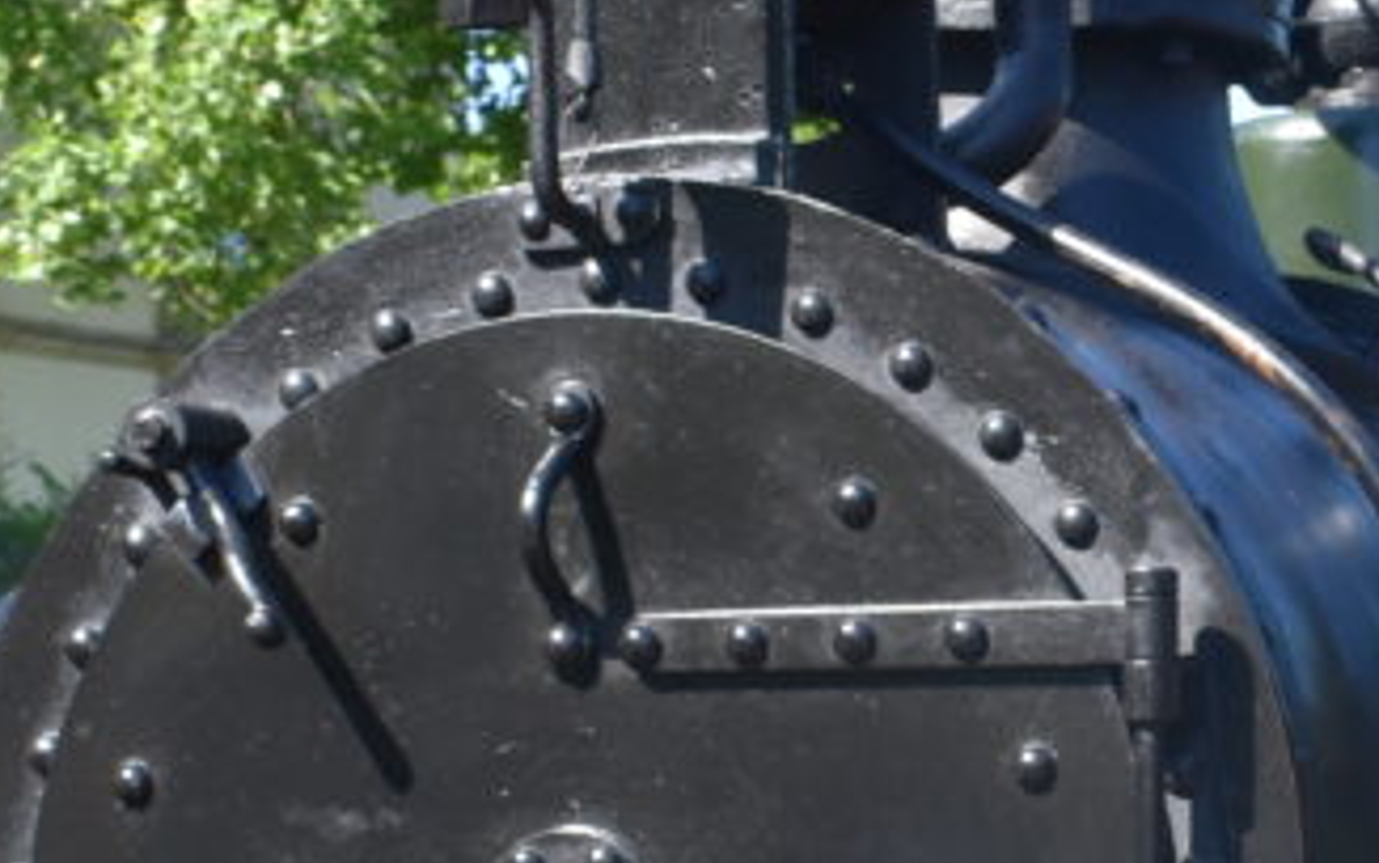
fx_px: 5944
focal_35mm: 158
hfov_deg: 13.0
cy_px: 635
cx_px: 1406
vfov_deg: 8.3
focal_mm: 25
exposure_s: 1/250
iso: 280
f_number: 8
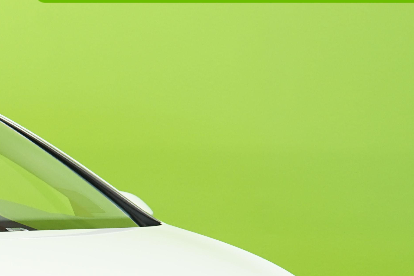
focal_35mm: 239
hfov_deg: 8.5
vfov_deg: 5.7
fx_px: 2748
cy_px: 287
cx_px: -131
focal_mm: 75
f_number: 5.6
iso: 500
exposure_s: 1/15
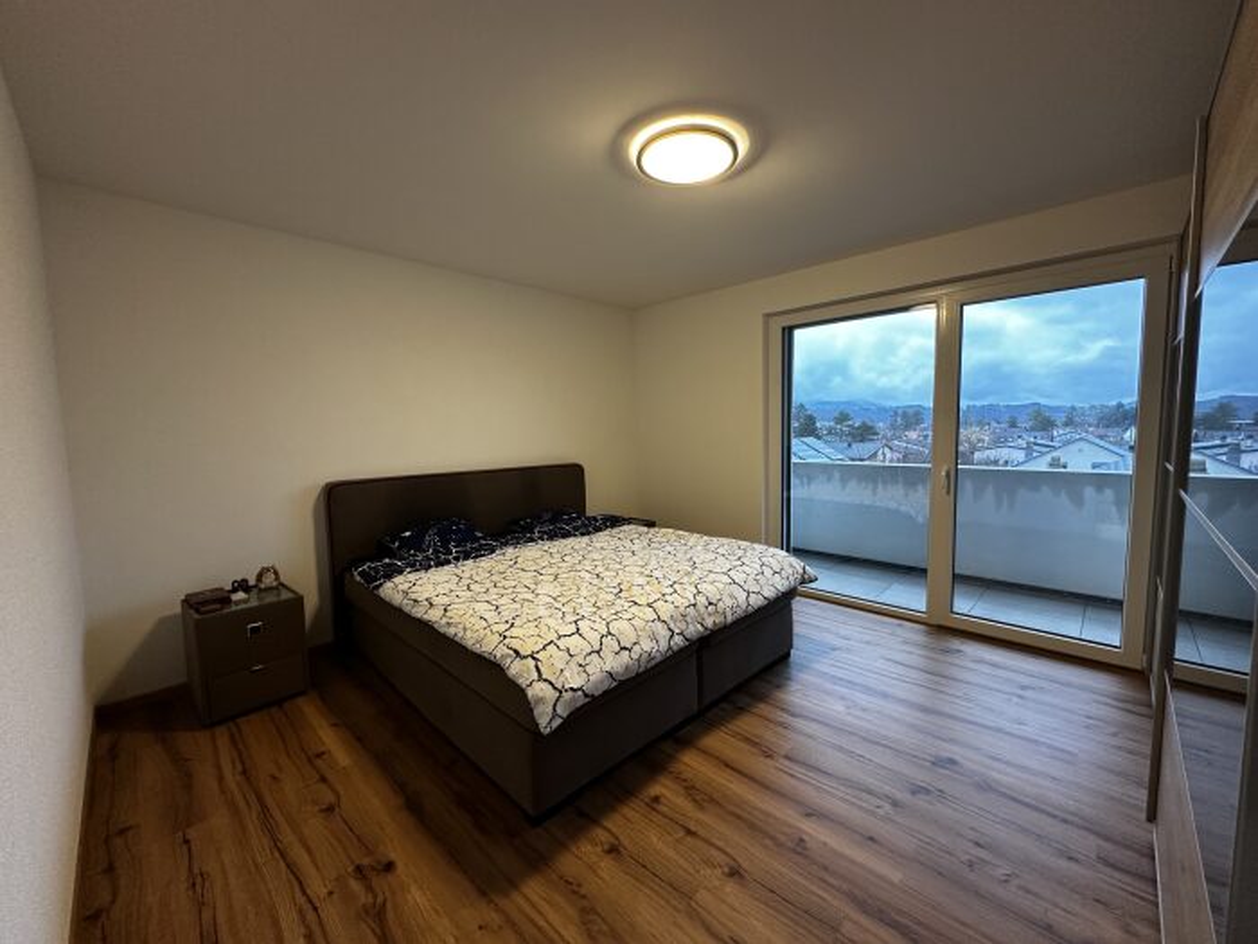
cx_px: 629
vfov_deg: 85.7
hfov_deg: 102.1
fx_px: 509
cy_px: 472
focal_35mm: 14
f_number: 2.2
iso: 200
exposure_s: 1/50
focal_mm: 2.22
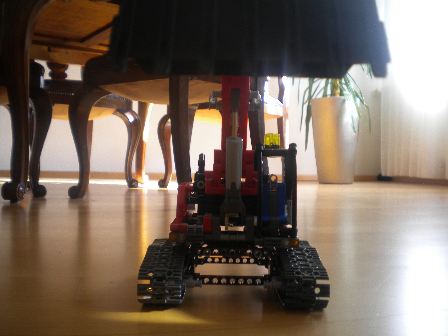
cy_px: 168
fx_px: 453
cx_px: 224
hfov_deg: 52.6
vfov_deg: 40.7
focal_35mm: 35
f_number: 3.1
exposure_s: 1/28
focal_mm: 6.3
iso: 80
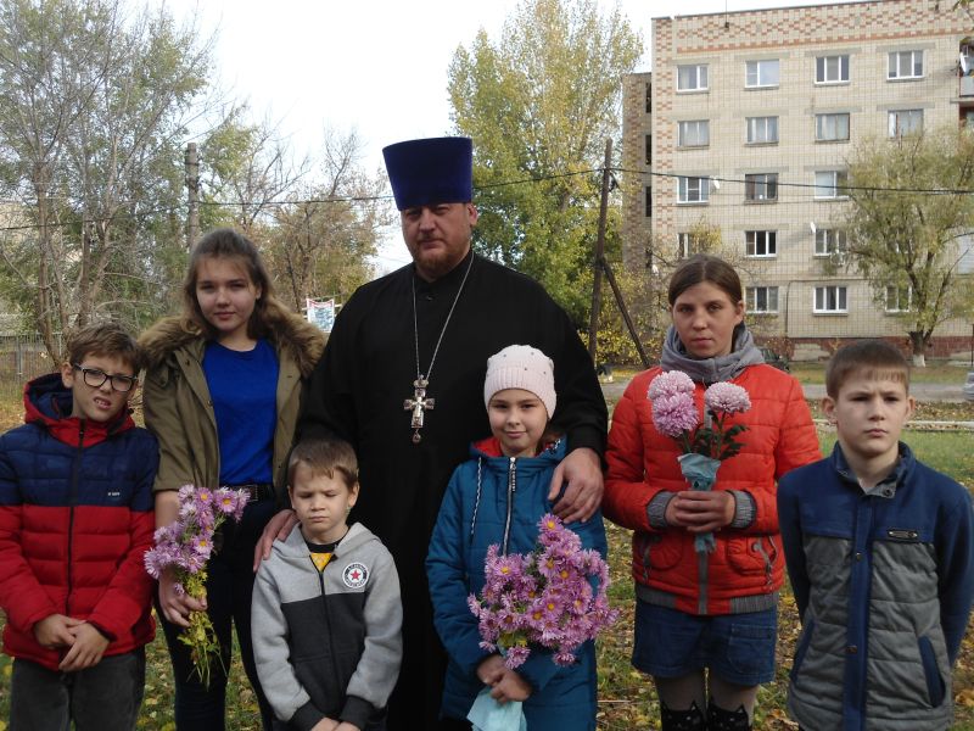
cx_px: 487
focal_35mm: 37
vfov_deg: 38.7
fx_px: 1041
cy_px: 366
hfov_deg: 50.1
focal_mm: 6.7
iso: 80
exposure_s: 1/400
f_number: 3.2
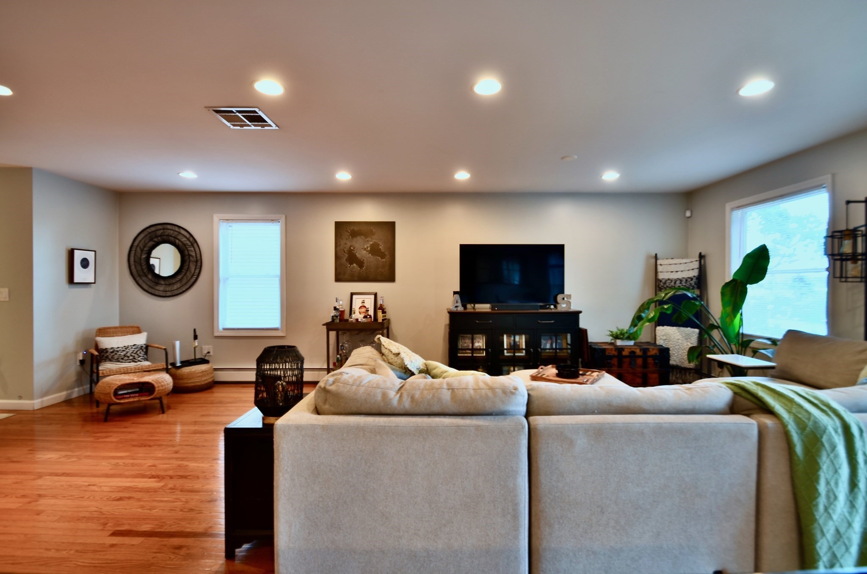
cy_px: 287
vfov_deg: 71.8
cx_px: 434
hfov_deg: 95.1
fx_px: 397
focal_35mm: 16
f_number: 5
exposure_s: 1/5
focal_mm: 11
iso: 100
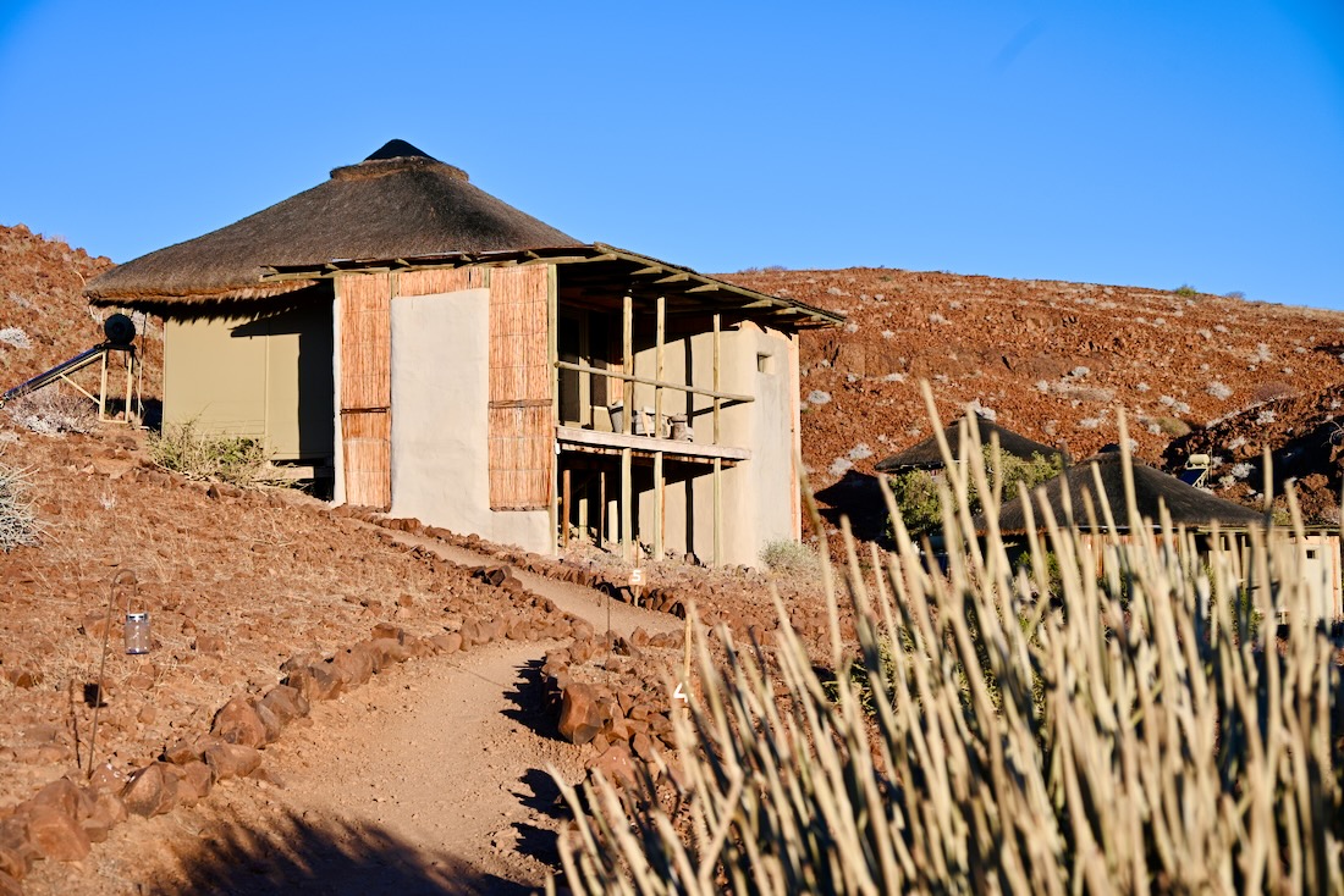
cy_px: 448
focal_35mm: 55
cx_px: 672
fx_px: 2054
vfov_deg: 24.6
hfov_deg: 36.2
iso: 100
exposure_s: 1/500
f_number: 5.6
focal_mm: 55
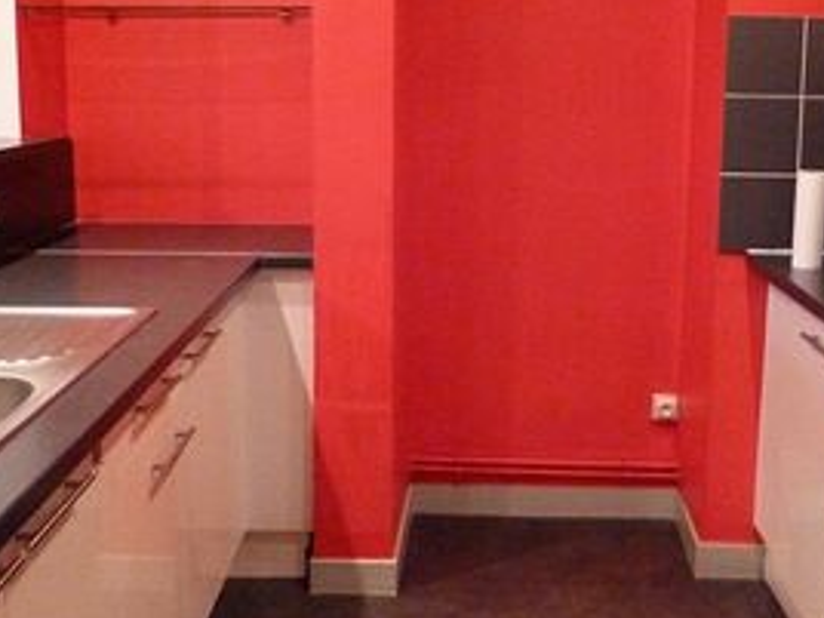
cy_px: 200
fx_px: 1024
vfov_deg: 33.3
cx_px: 473
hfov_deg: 43.7
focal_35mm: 43
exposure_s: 1/13
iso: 800
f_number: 2.5
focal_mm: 4.3
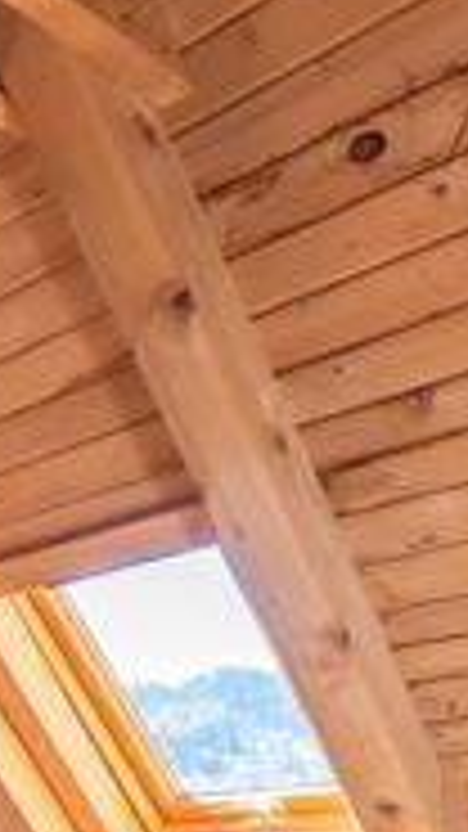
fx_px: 1236
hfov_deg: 16.9
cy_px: 922
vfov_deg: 32.6
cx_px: -425
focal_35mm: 56
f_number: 4
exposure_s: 1/40
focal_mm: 14
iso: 100
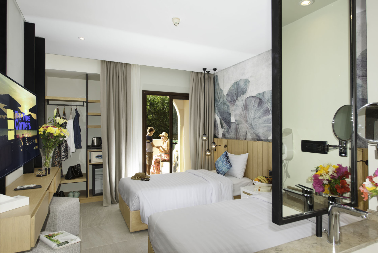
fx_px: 231
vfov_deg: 57.3
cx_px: 189
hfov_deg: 78.6
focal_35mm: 22
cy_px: 126
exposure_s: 1/80
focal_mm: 22
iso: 100
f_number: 9
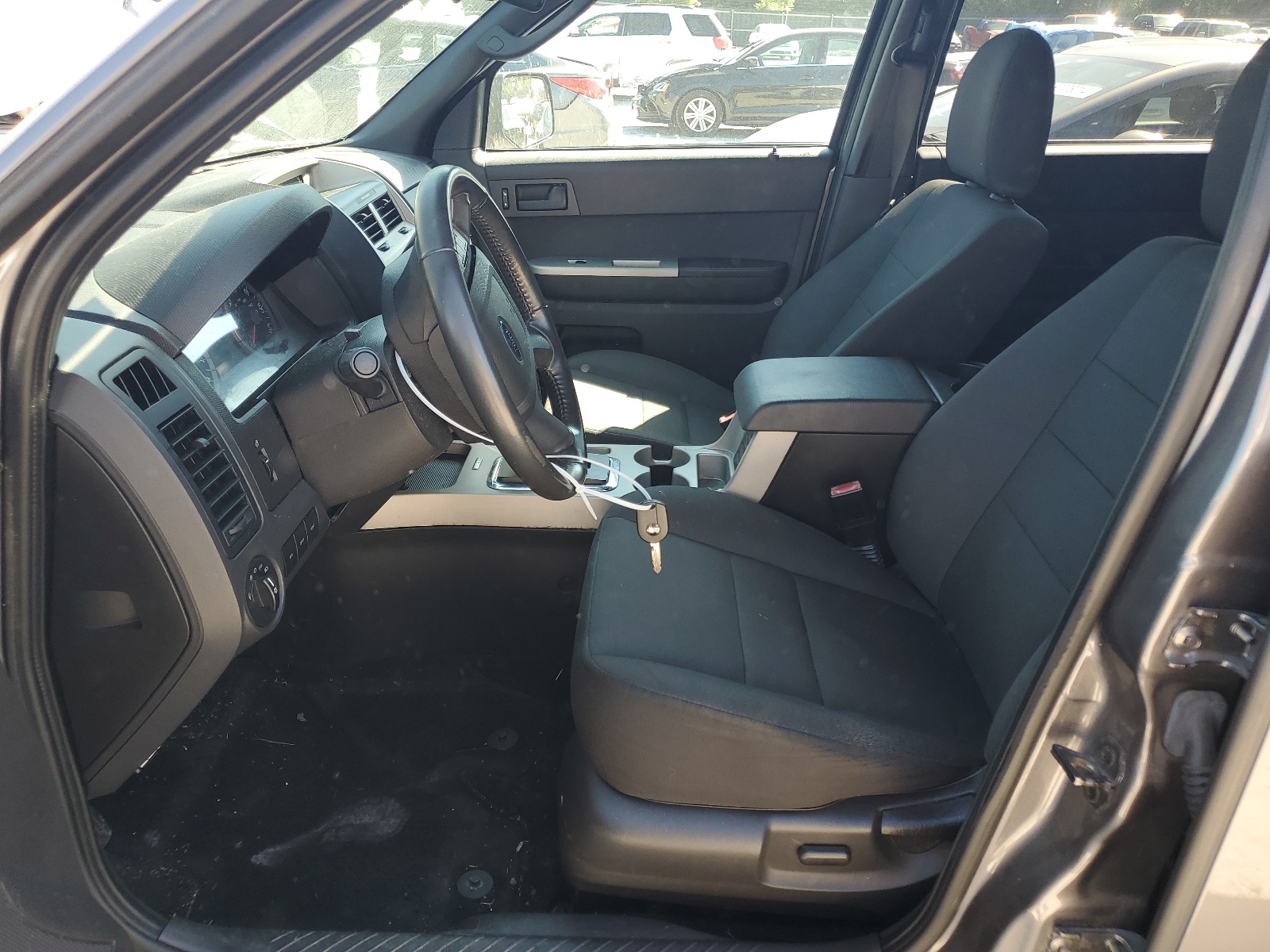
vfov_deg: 53.1
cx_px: 635
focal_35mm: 26
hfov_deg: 67.3
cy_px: 476
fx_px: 954
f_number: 1.5
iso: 50
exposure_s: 1/200
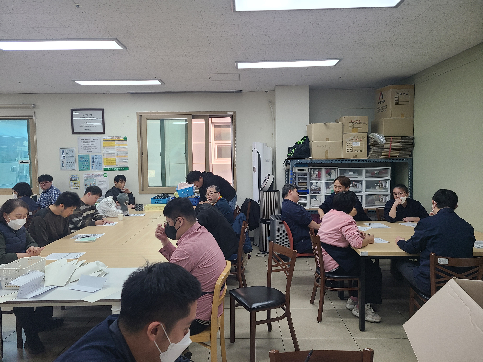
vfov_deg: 53.1
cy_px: 181
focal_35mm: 26
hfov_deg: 67.3
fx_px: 363
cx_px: 242
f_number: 1.8
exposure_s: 1/60
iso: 64
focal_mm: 5.4
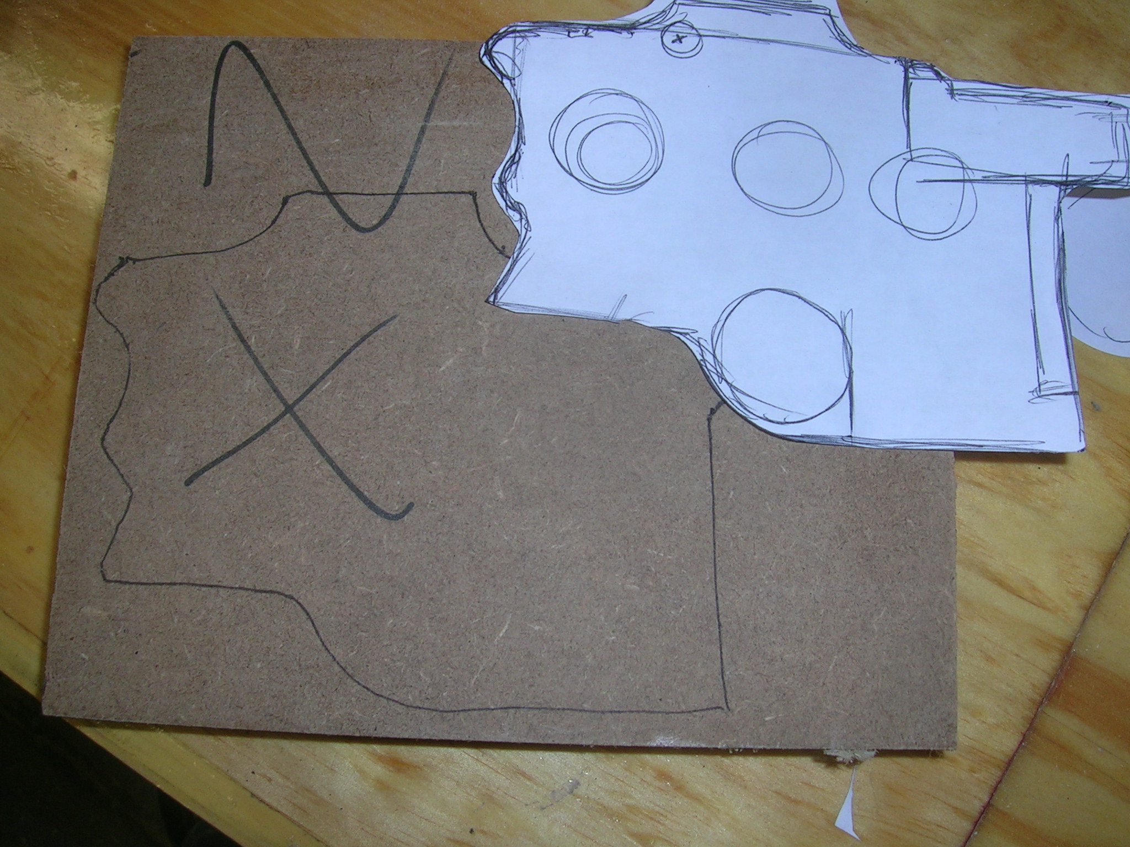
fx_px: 1143
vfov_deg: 40.7
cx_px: 565
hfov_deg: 52.6
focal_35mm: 35
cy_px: 424
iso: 50
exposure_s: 1/60.1
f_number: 4.8
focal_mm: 5.4
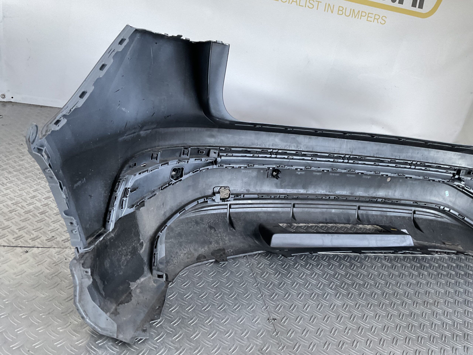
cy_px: 178
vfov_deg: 48.2
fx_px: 396
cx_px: 236
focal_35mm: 29
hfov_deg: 61.7
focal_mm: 3
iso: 100
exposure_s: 1/50
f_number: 1.8
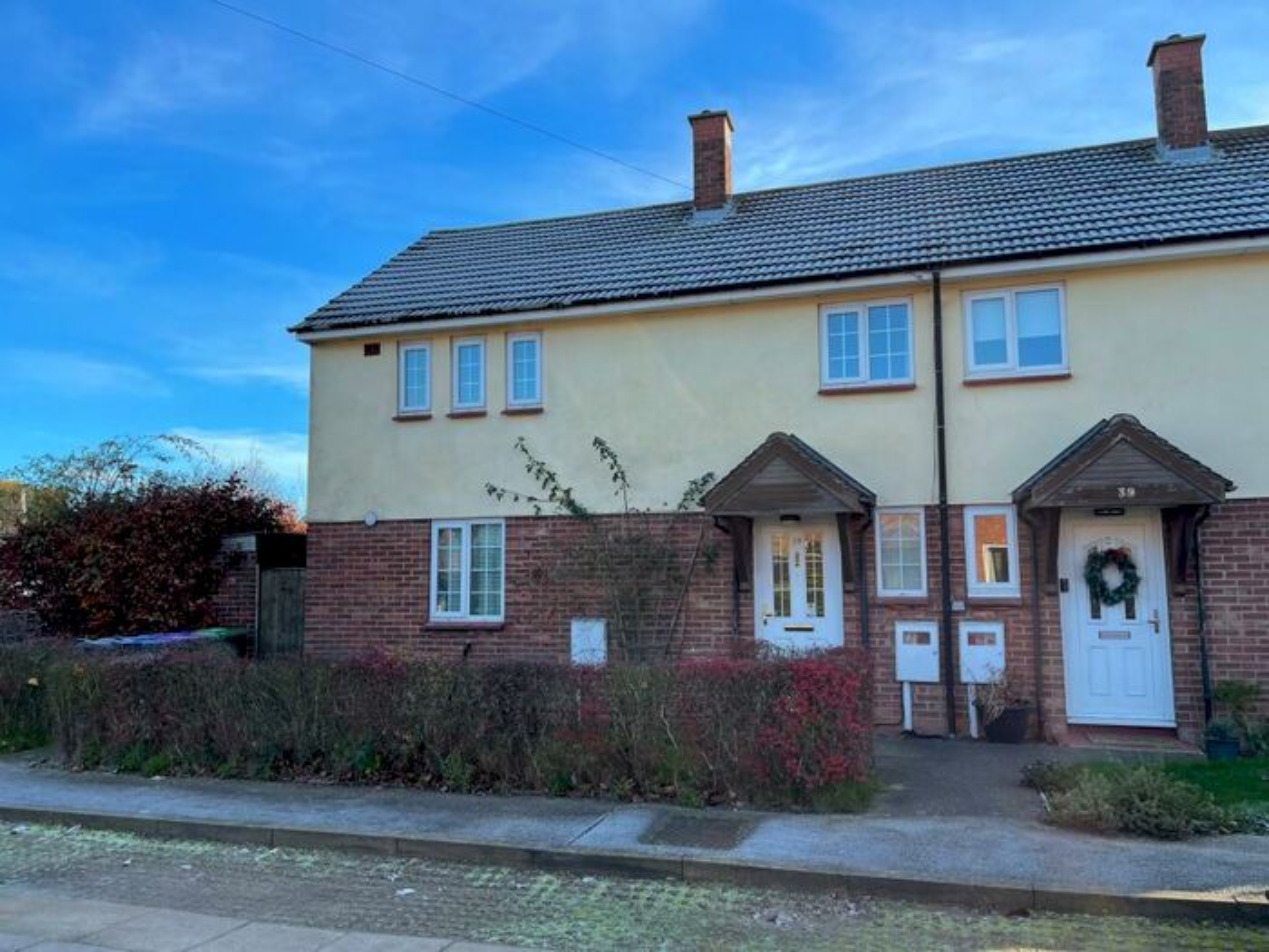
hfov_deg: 67.3
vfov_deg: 53.1
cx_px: 634
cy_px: 476
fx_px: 953
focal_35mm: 26
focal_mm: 5.1
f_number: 1.6
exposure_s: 1/978
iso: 32
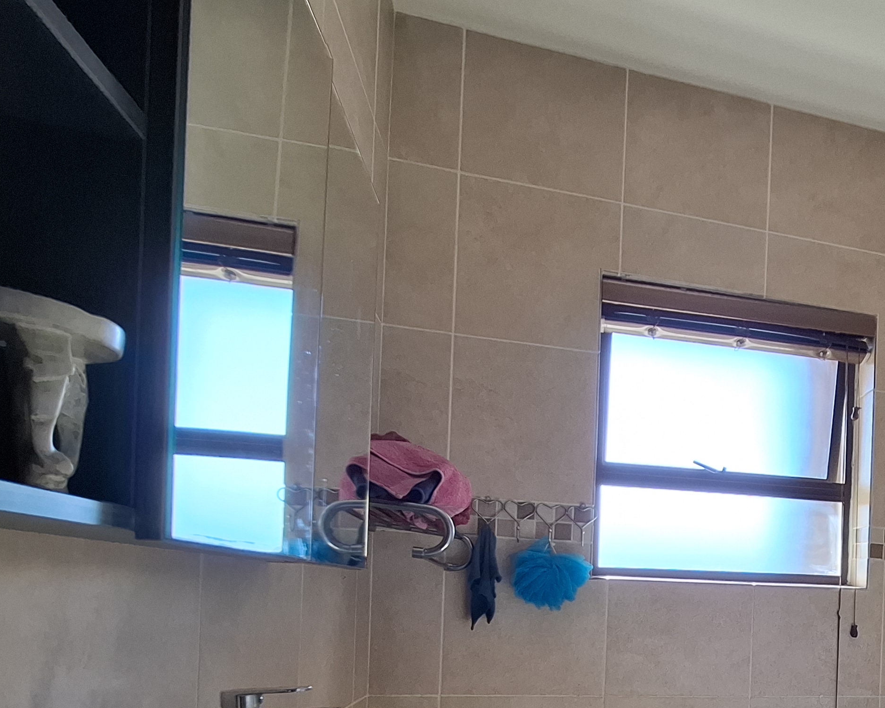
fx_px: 707
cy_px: 614
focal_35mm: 27
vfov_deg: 48.5
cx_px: 739
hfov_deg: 57.9
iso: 50
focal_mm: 1.74
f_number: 2.2
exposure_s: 1/120
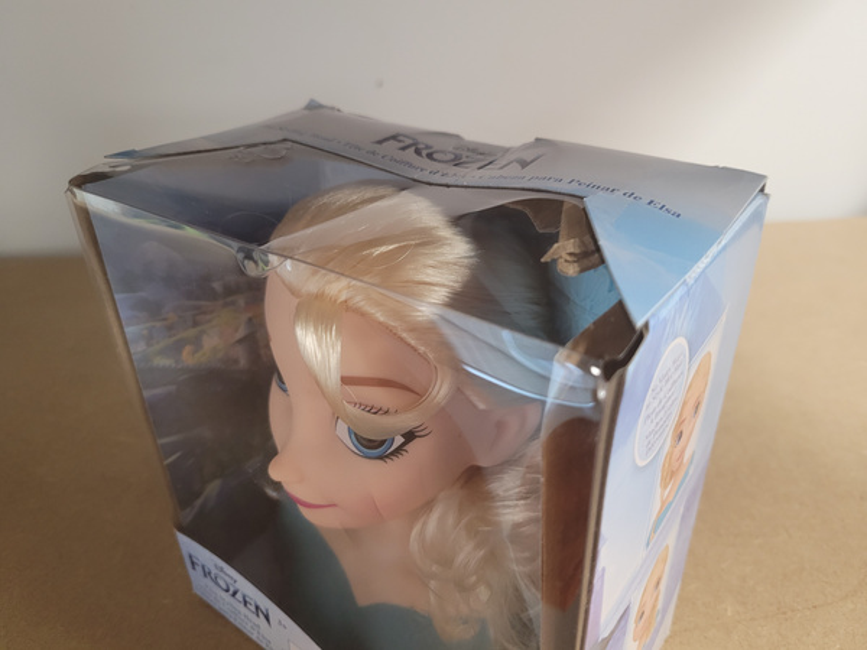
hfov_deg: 67.3
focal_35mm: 26
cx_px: 434
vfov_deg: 53.1
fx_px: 651
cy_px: 325
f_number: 1.8
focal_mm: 5.4
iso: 250
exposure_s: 1/50
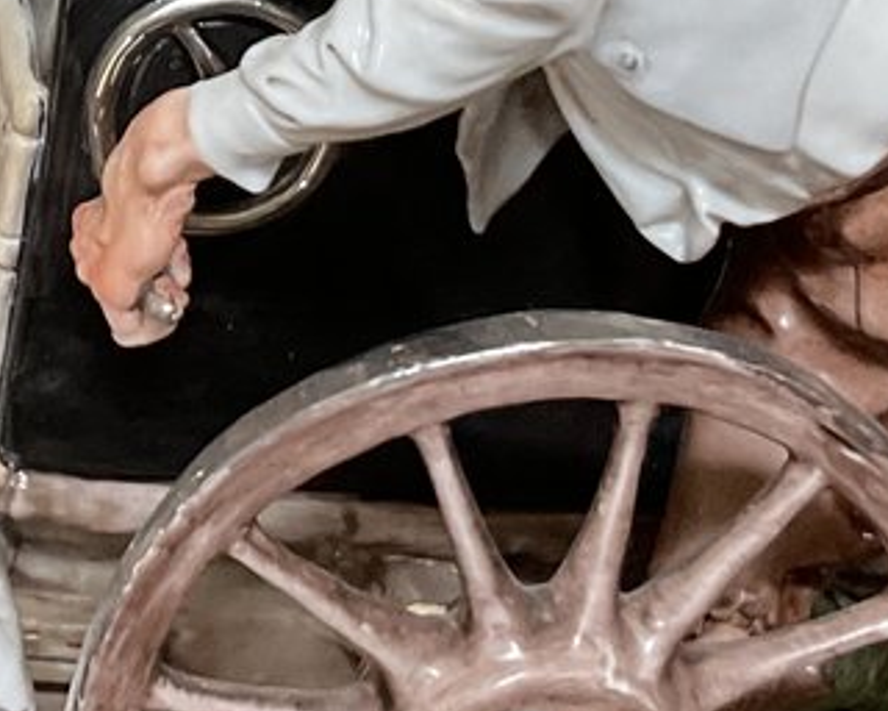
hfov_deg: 14.2
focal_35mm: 134
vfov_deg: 11.2
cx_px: 4
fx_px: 3522
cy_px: -201
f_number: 1.8
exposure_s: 1/50
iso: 100
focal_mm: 3
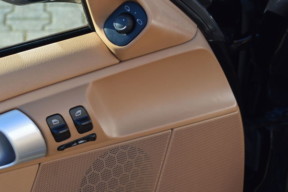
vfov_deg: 14.1
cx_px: 56
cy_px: 70
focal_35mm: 97
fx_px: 775
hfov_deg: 20.8
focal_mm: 38
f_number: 5.6
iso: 100
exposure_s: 1/125
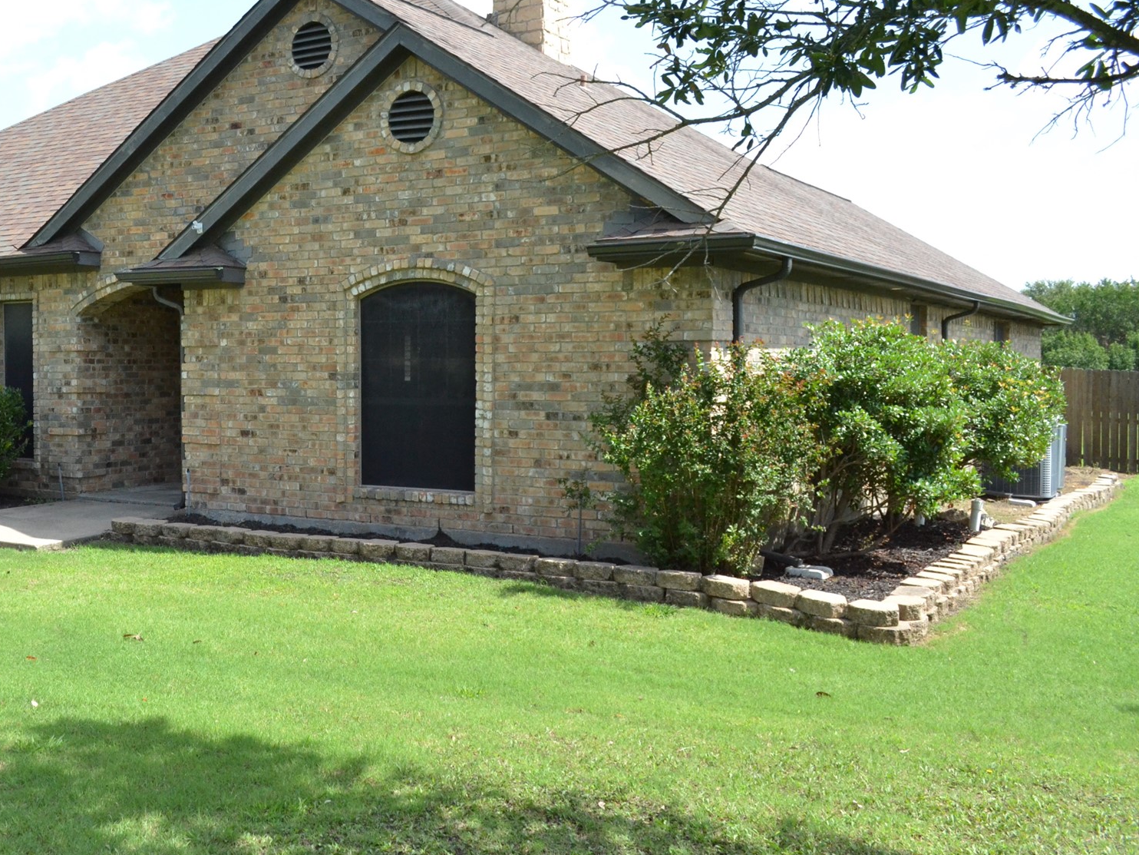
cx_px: 319
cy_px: 376
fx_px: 1250
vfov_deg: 37.7
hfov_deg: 47.6
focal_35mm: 38
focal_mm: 18
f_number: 5.6
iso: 1600
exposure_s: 1/4000
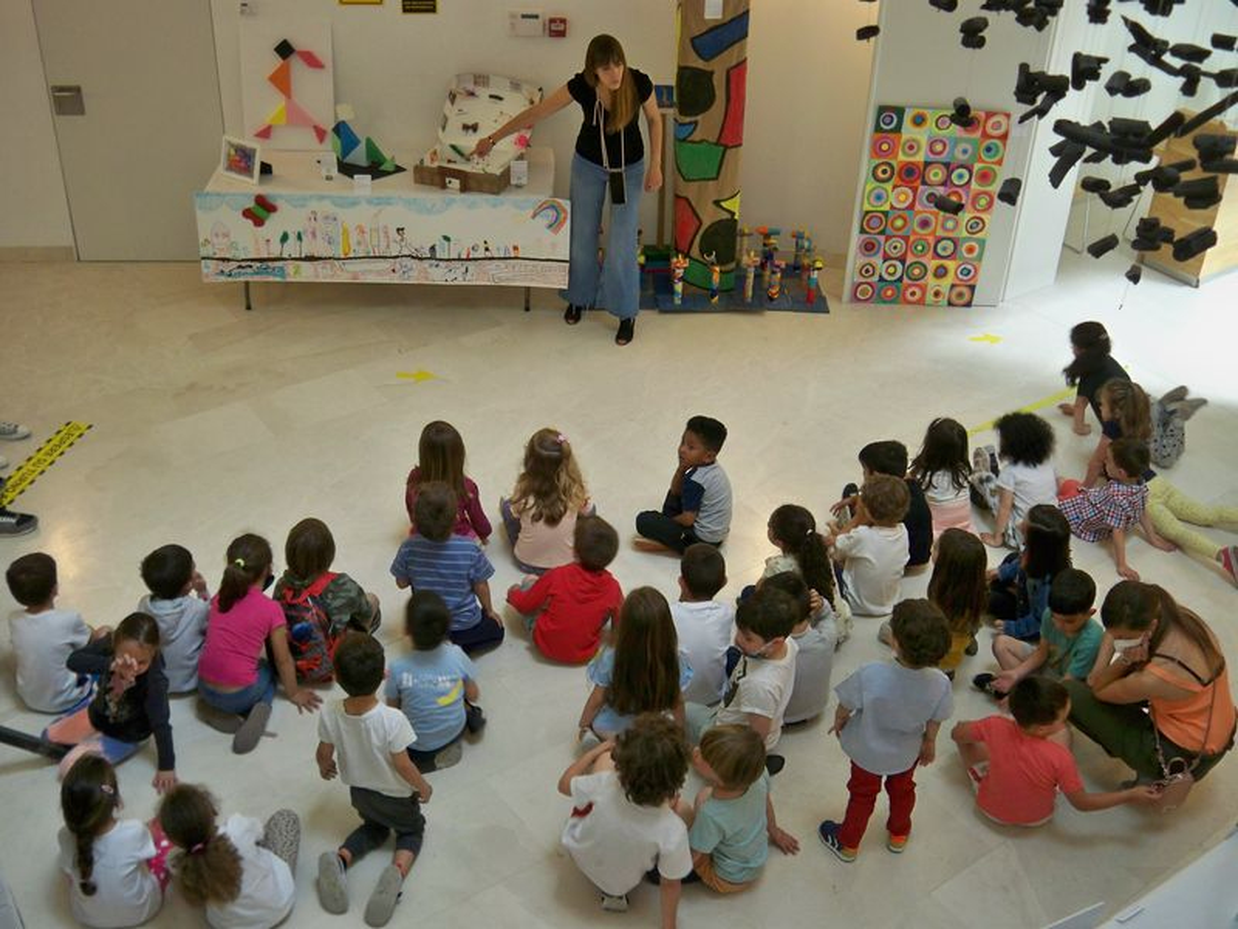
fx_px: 1323
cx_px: 619
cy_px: 464
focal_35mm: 37
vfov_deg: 38.7
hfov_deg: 50.1
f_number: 3.1
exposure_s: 1/30
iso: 200
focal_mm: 7.9
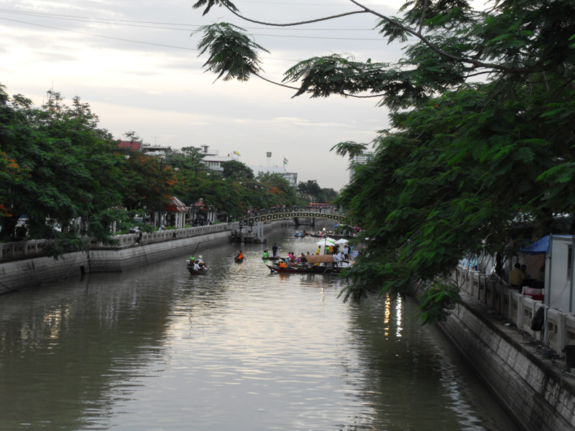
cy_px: 216
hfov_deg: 26.0
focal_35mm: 75
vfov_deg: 19.6
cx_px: 288
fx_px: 1246
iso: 100
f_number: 4.9
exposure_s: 1/90
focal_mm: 16.1
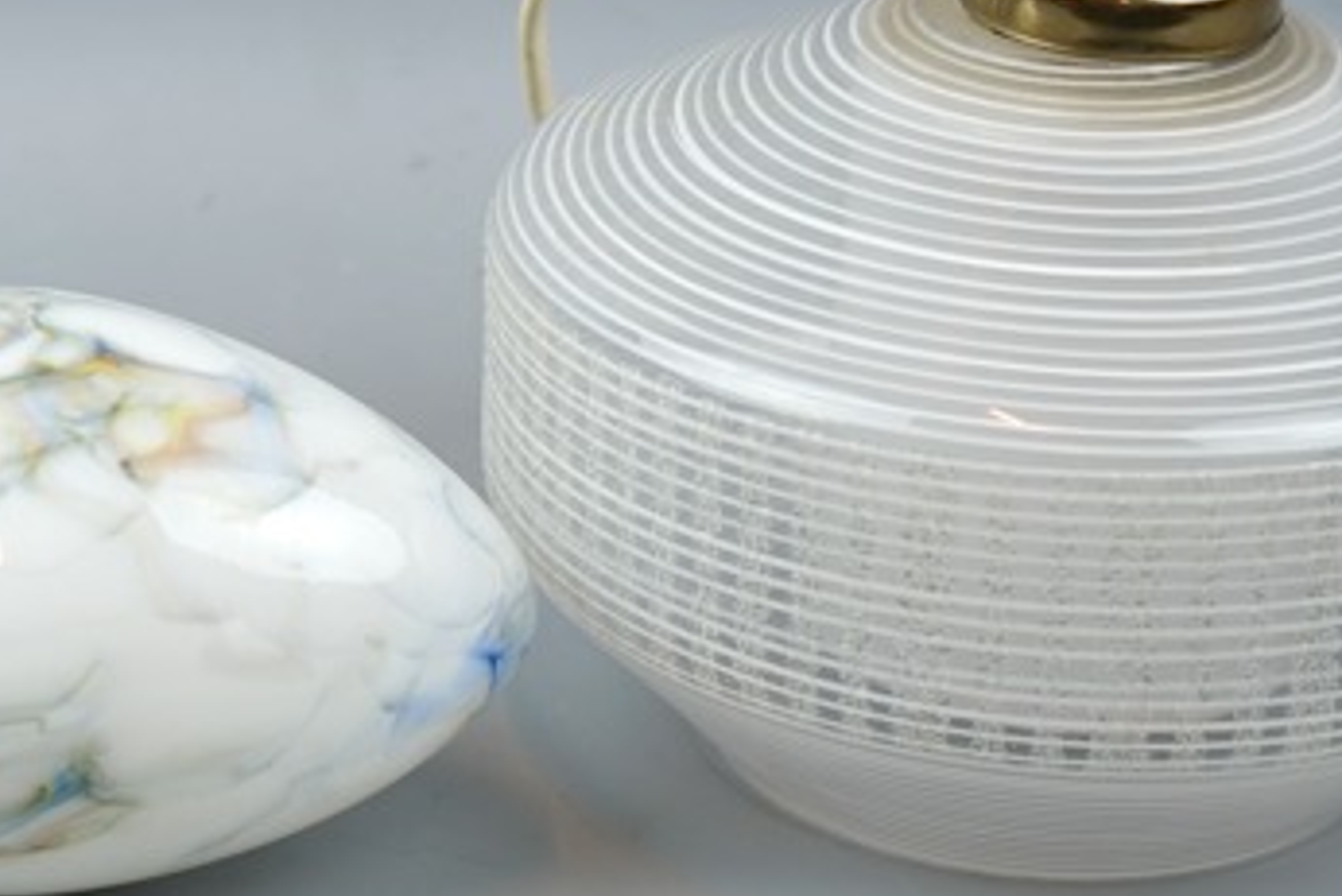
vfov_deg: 11.7
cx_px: 186
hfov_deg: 17.3
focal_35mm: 117
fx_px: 4363
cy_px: 365
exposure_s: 1/80
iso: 100
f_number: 5.6
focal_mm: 45
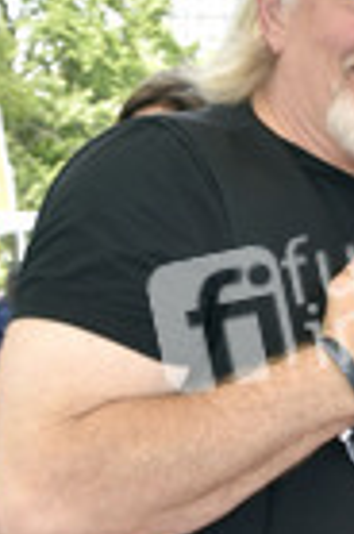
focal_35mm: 101
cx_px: 458
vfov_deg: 19.8
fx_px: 1497
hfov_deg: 13.0
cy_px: 496
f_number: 5.6
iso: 400
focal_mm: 35
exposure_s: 1/125
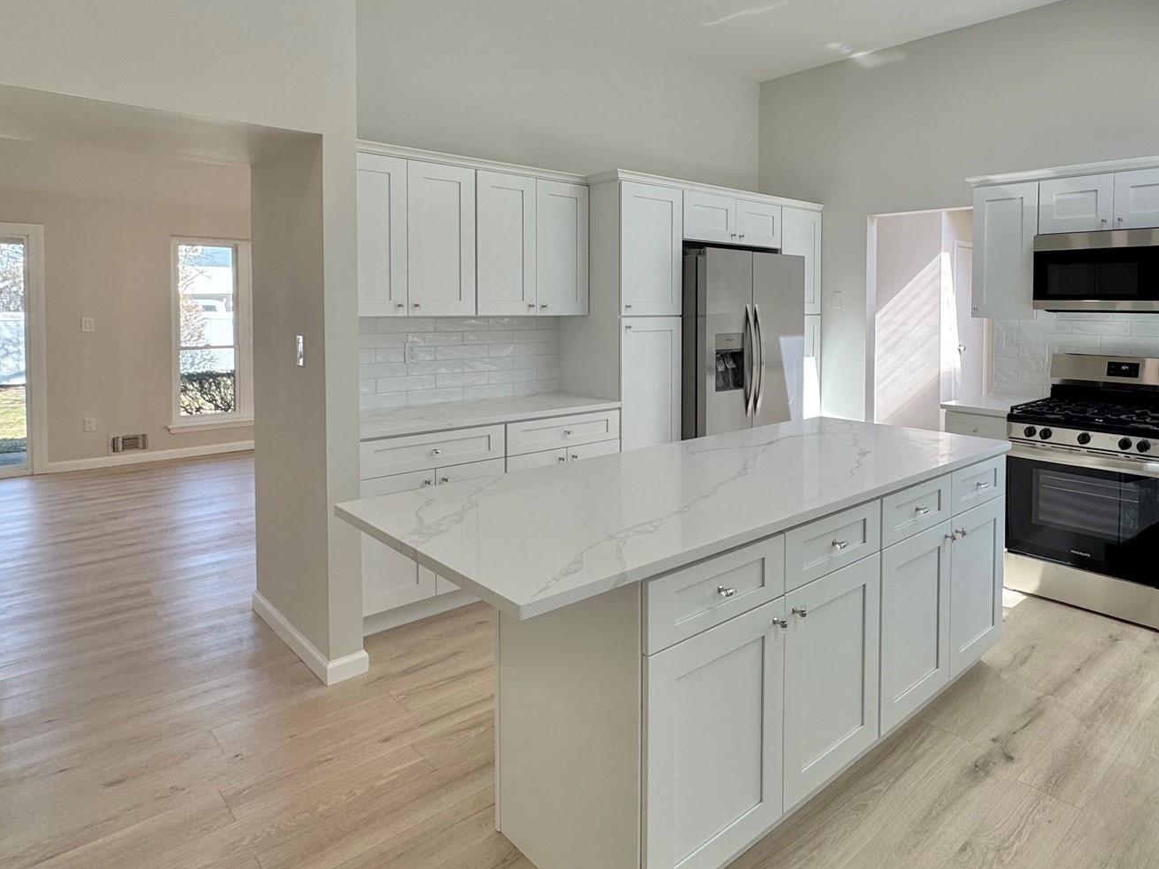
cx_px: 753
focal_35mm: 22
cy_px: 326
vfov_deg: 60.3
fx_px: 737
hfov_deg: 74.5
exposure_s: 1/190
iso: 40
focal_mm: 2.22
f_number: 2.2
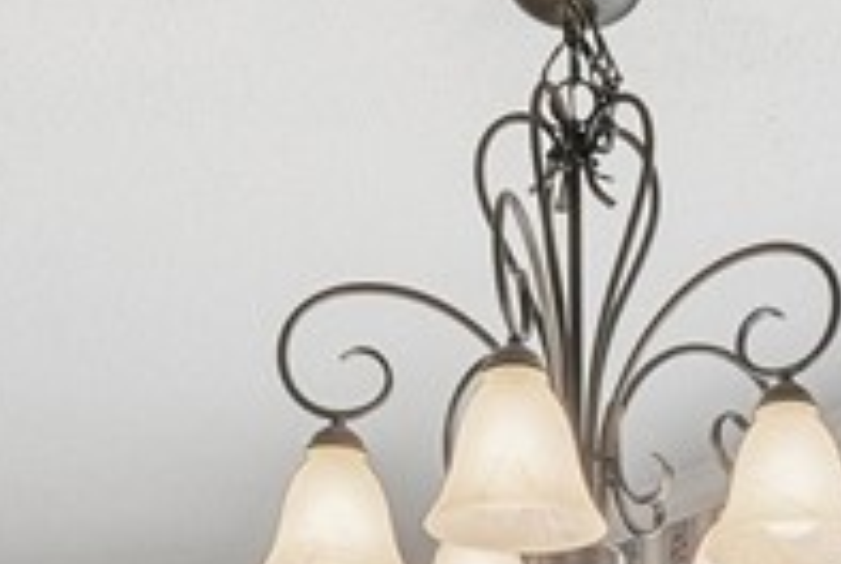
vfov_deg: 13.1
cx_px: 719
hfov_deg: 22.6
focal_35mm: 88
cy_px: 1201
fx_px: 2059
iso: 320
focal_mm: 16
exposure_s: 1/160
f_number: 9
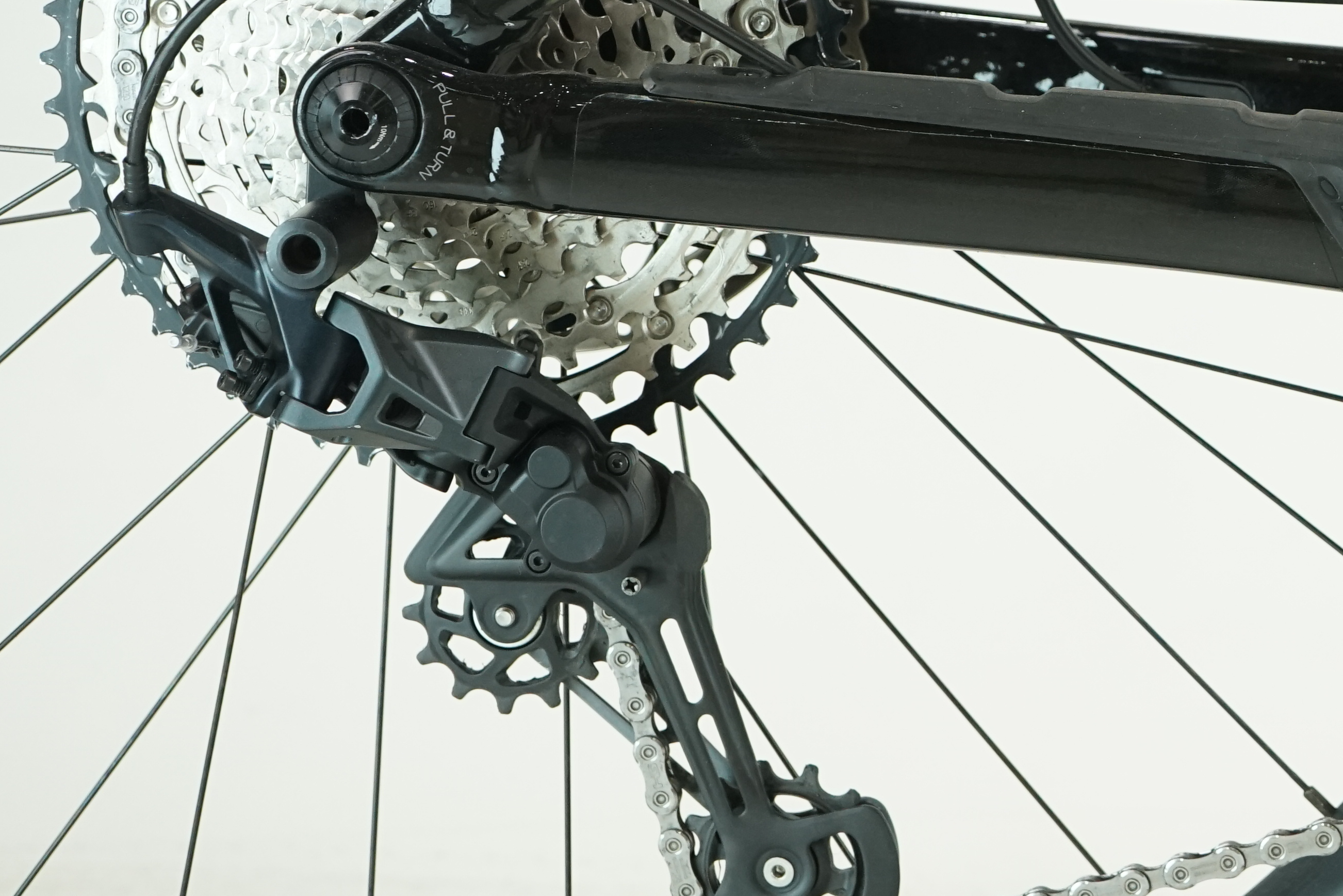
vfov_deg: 12.8
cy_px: 121
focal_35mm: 106
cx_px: 1528
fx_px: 3954
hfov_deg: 18.4
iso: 1600
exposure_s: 1/200
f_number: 5.6
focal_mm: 46
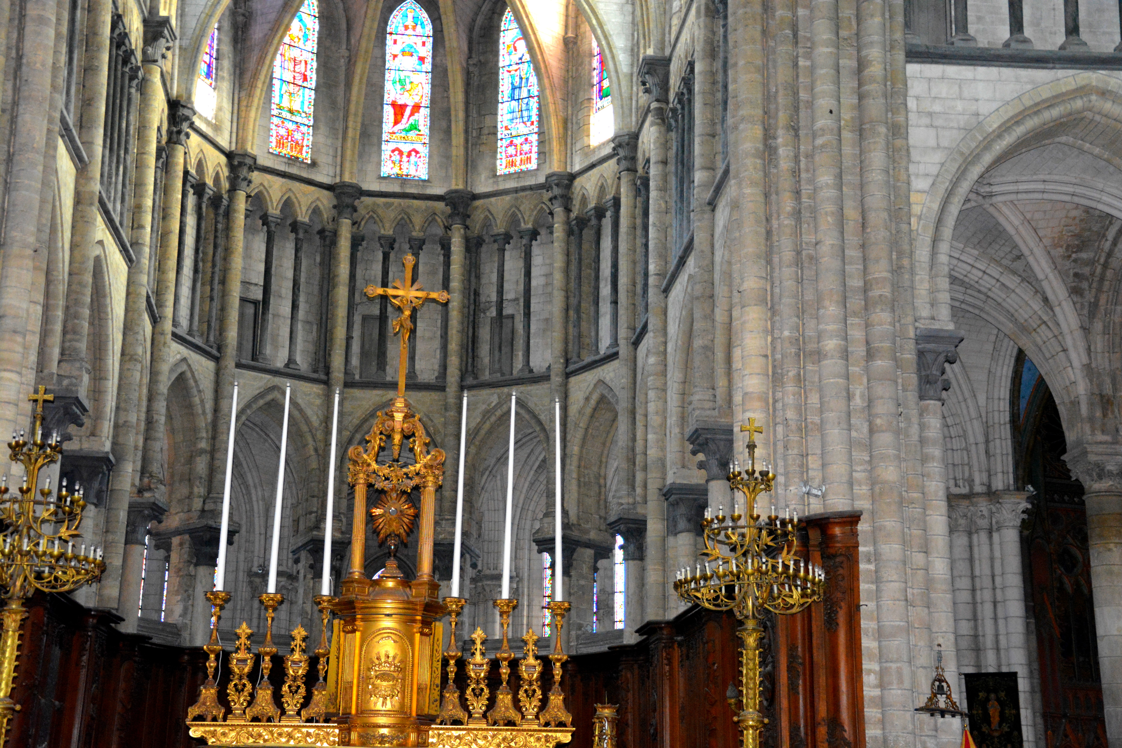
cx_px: 561
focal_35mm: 51
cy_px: 374
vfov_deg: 26.5
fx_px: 1589
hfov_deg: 38.9
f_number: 4.2
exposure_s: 1/60
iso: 3200
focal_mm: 34
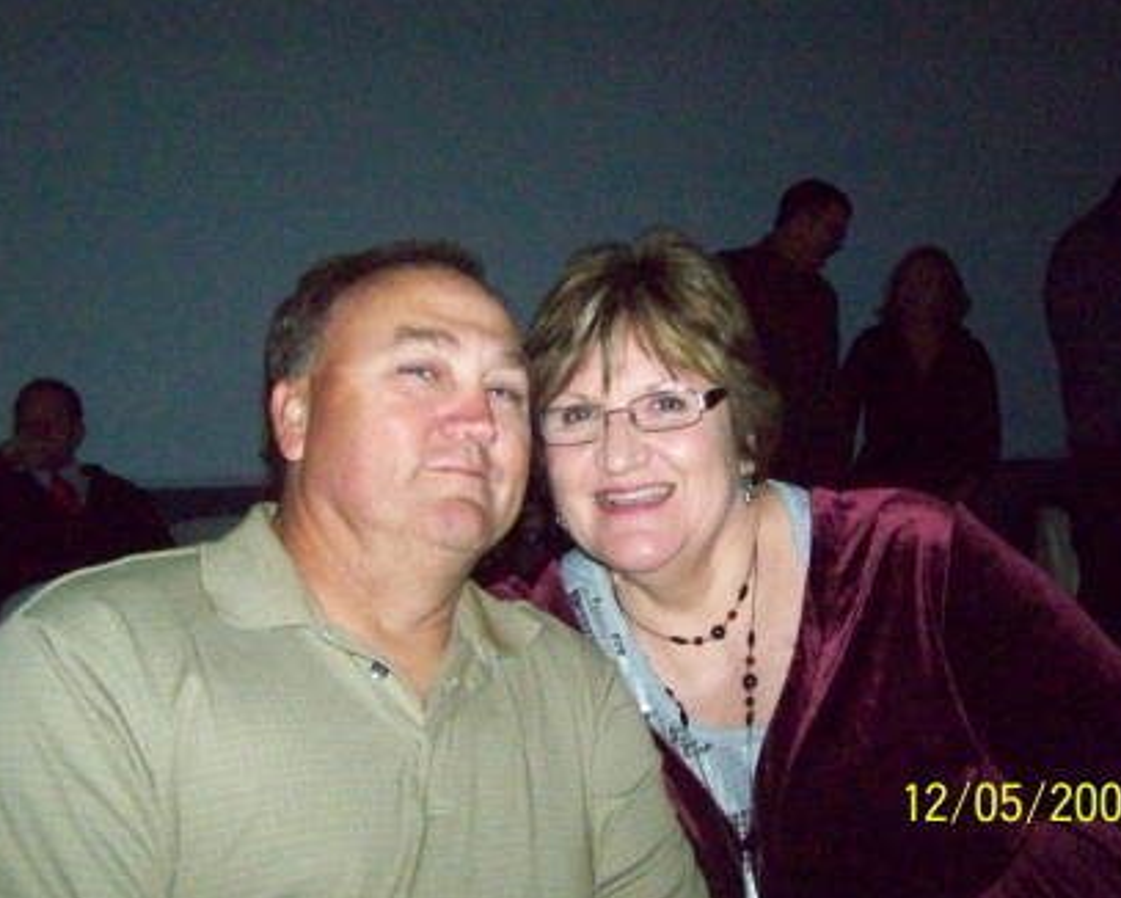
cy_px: 459
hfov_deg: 44.7
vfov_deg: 36.5
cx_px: 595
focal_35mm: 41
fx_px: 1361
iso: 1600
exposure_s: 1/60
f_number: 2.8
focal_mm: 6.3
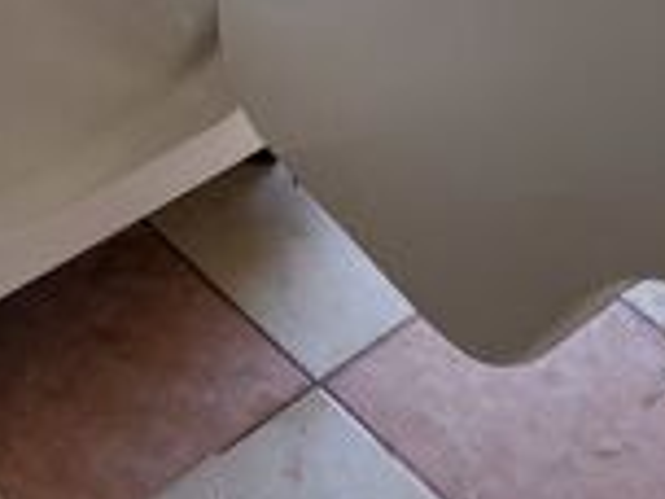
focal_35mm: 82
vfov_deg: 16.7
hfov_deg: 22.2
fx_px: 1575
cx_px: -114
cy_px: -201
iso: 125
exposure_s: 1/100
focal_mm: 5.4
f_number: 1.8
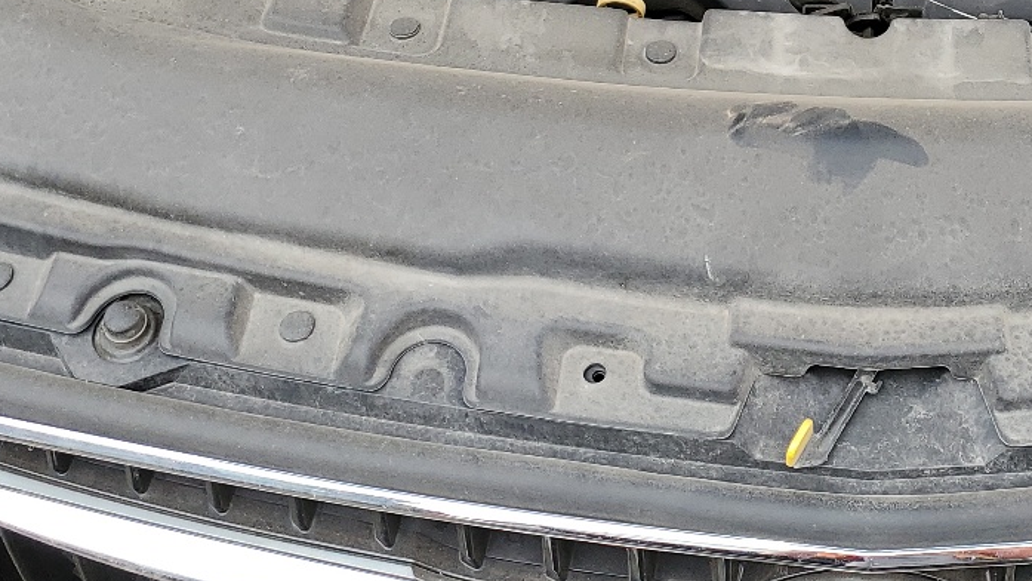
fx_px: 1779
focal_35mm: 65
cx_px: 837
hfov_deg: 31.5
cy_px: -82
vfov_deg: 17.8
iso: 50
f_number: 1.5
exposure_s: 1/909
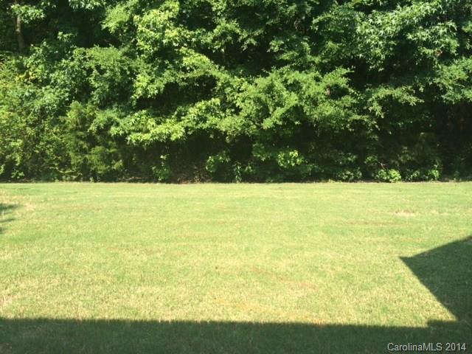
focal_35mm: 30
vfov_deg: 46.8
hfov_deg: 60.0
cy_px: 177
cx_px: 236
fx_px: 409
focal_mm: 4.12
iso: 32
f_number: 2.2
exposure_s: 1/707
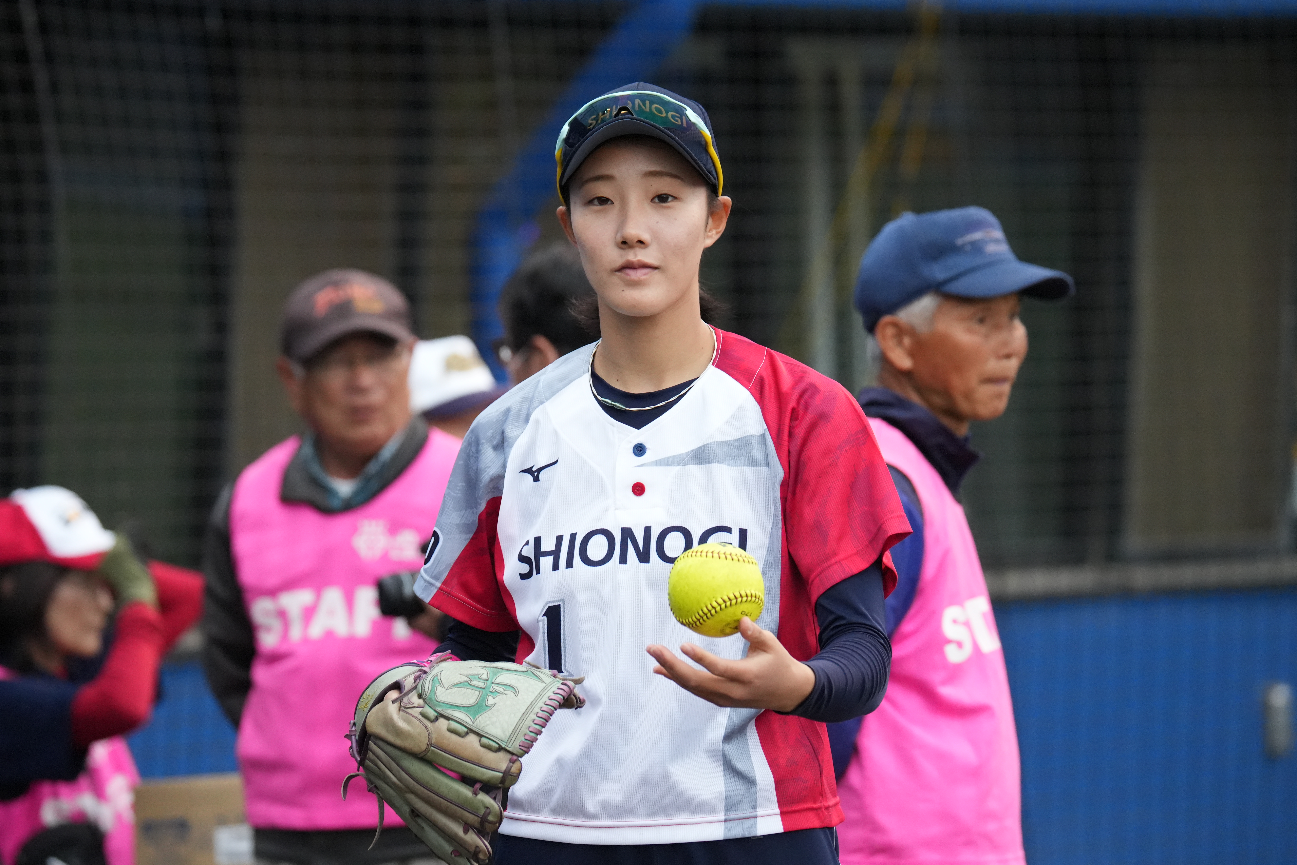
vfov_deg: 4.7
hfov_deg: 7.0
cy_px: 404
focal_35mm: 293
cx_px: 610
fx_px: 10559
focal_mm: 274.1
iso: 6400
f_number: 5.6
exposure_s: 1/800
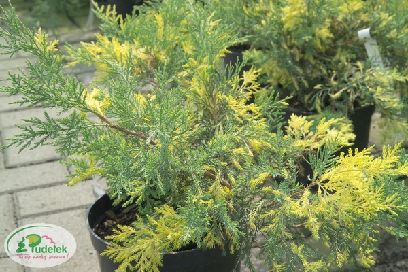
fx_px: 793
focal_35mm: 70
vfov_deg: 19.5
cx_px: 204
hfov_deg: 28.8
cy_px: 136
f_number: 16
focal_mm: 70
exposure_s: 1/90
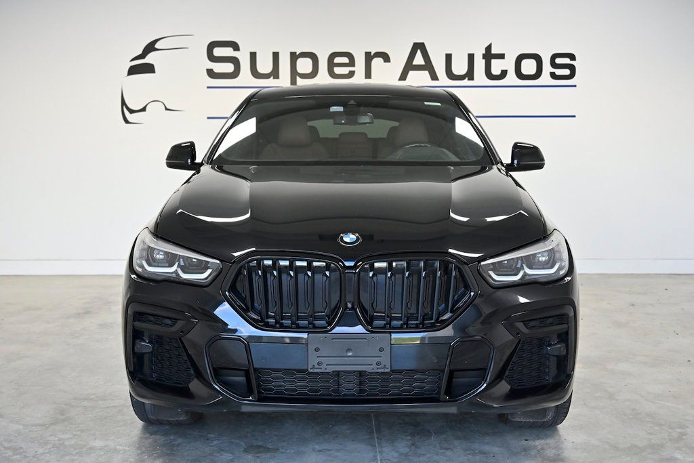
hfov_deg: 45.4
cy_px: 232
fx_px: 829
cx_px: 347
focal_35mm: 43
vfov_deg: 31.2
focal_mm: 43
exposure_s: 1/640
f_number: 5
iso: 2000
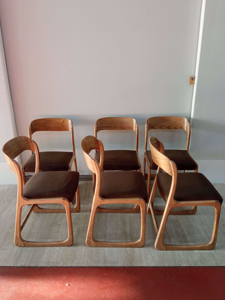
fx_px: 234
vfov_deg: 65.3
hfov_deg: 51.4
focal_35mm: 27
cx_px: 112
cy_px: 150
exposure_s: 1/33.3
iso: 196
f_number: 2.2
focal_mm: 3.79
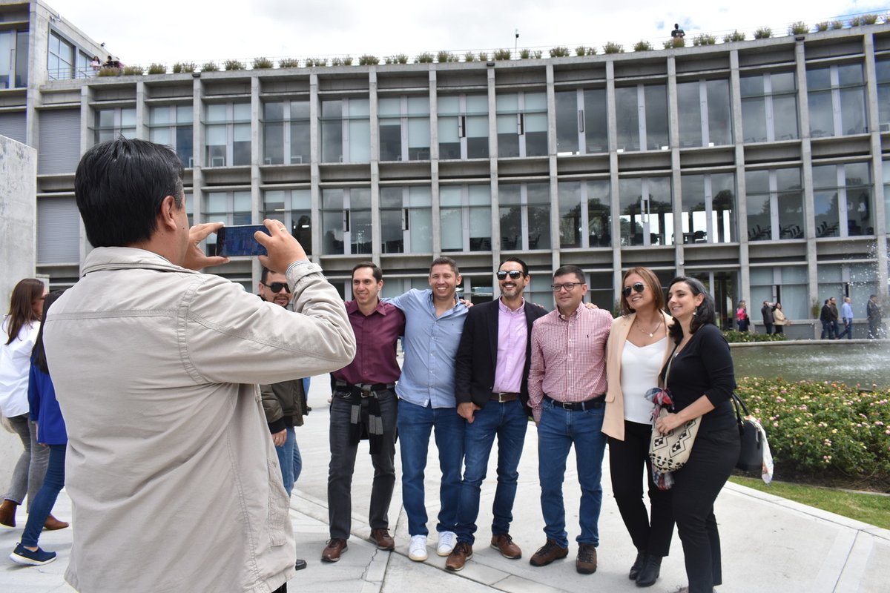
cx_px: 445
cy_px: 296
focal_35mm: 27
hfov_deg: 67.4
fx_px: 667
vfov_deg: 47.9
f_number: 8
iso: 400
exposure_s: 1/500
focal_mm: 18
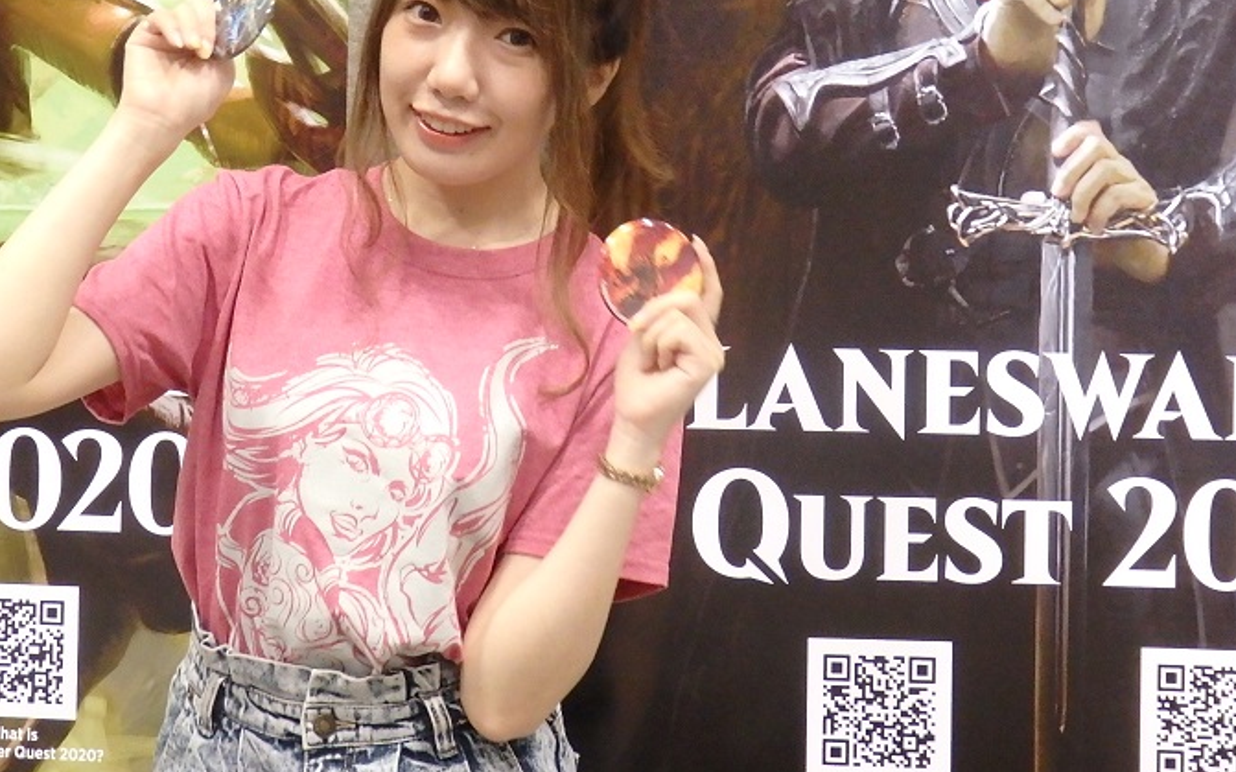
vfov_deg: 14.3
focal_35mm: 91
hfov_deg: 22.7
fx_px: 3065
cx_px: 409
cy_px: 203
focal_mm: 10.8
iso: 800
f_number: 4.2
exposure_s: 1/15
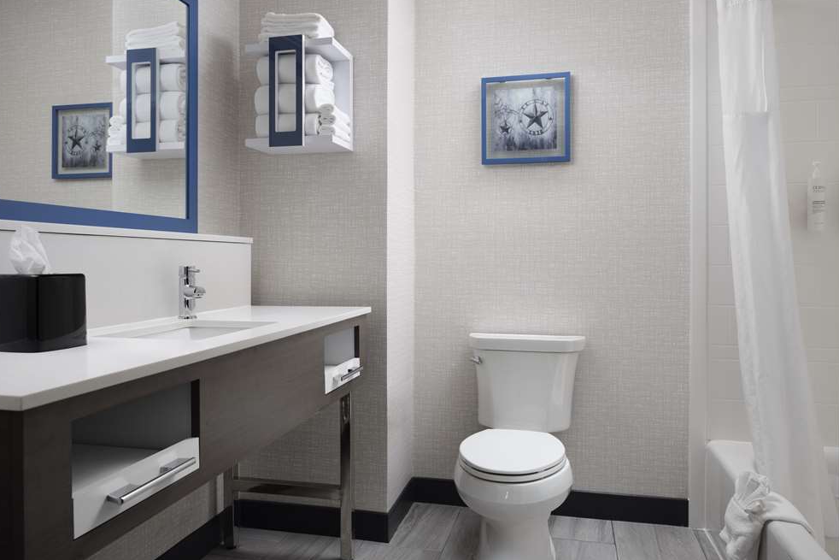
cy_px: 253
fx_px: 606
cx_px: 411
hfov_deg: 69.4
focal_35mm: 26
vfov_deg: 49.5
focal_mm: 30
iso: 320
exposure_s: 1/1.59
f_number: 11
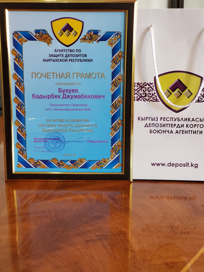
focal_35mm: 52
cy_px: 136
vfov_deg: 36.8
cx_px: 102
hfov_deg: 28.0
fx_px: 409
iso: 320
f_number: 2.09
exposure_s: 1/25
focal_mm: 6
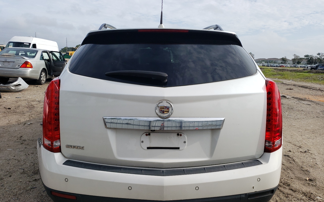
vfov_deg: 44.4
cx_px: 161
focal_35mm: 28
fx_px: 247
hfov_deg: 66.5
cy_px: 115
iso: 50
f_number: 1.5
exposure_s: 1/2500
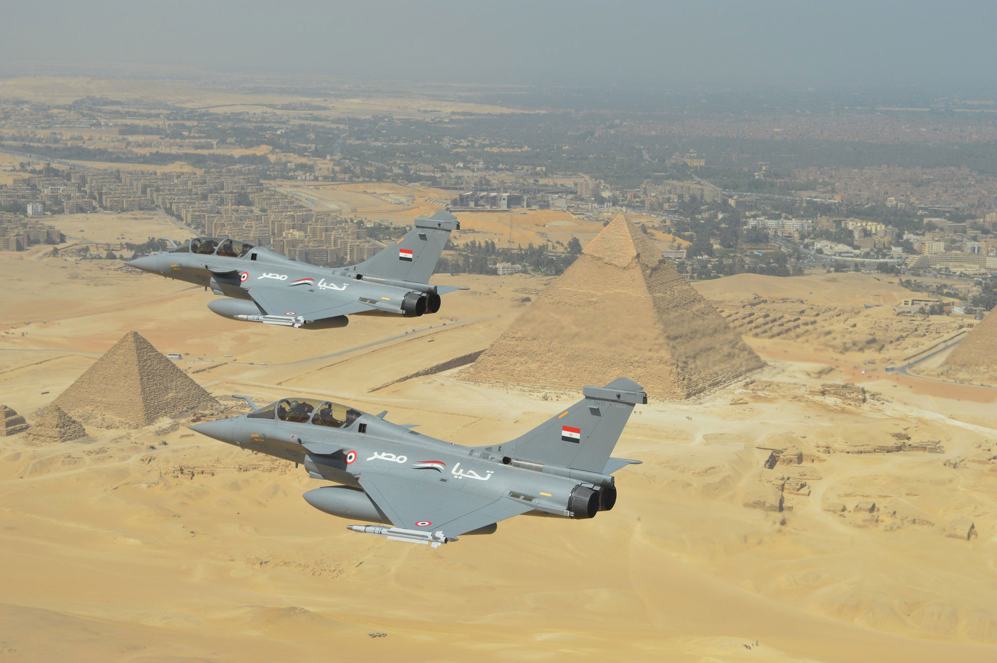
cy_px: 332
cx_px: 498
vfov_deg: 18.9
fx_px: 1992
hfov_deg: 28.1
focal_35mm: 72
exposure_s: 1/320
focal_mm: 48
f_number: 9
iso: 100
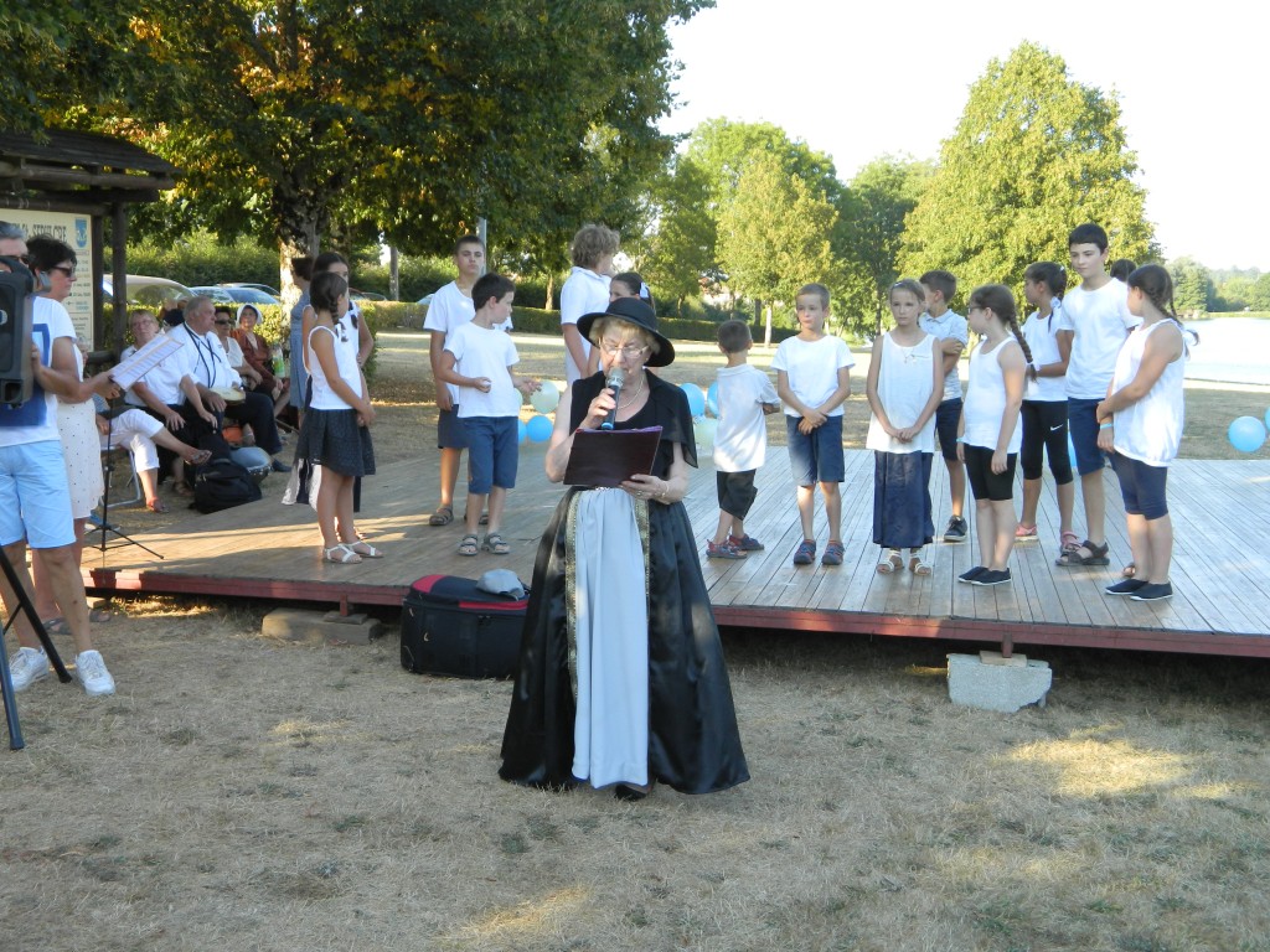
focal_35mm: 41
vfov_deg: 35.1
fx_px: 1504
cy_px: 476
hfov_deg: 45.8
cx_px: 635
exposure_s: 1/125
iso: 80
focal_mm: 7.3
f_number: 3.5
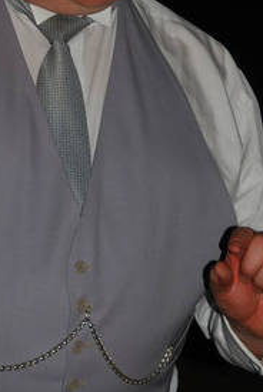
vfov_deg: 12.1
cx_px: 73
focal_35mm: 168
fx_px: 1836
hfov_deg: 8.2
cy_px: -6
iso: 100
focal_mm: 44
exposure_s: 1/200
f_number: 4.5
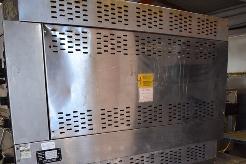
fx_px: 280
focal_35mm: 41
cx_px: 122
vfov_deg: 30.3
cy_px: 165
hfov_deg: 47.4
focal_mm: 18
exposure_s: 1/125
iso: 1000
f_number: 3.5
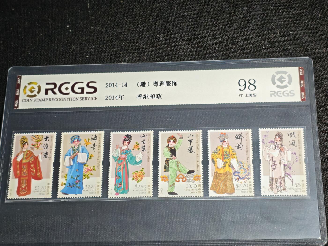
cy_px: 123
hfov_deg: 24.7
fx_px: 749
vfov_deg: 18.7
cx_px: 164
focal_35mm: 79
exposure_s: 1/429
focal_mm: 4.94
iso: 50
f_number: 1.5
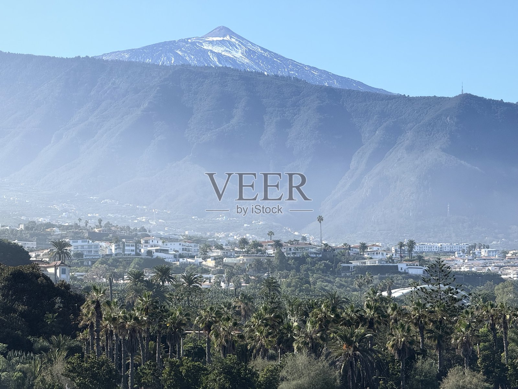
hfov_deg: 16.4
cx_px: 259
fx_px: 1796
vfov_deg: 12.3
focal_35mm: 120
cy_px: 194
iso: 64
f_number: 2.8
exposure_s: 1/951
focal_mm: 15.66
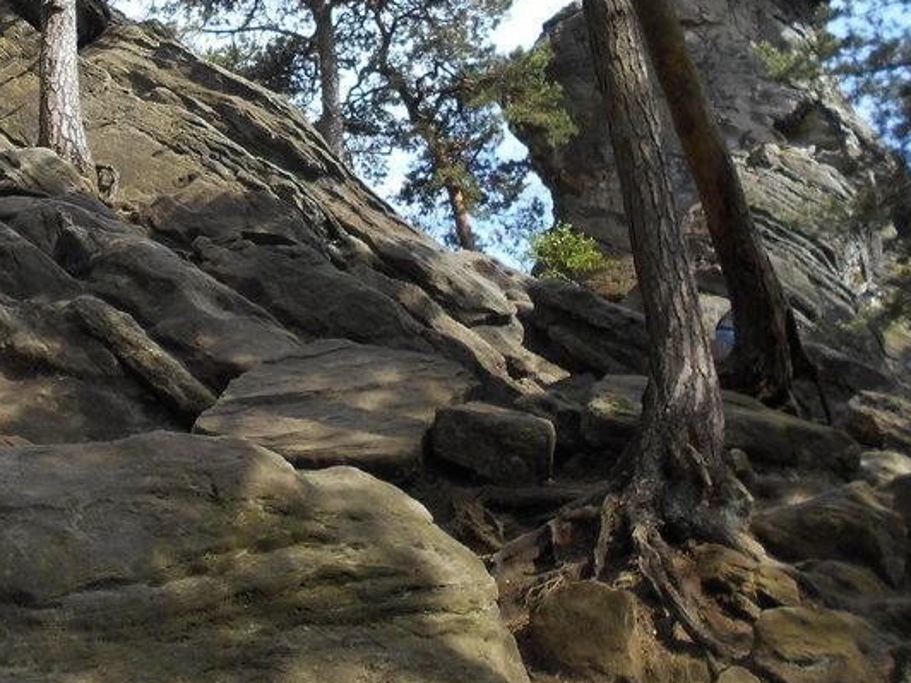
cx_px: 204
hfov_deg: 37.1
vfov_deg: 28.0
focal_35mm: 50
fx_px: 1316
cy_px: 72
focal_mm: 4.6
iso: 80
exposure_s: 1/400
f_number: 3.2
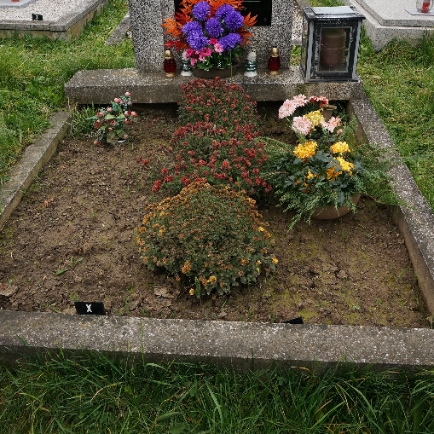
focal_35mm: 32
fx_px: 454
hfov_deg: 51.1
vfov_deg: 50.4
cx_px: 217
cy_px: 153
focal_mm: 16
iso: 400
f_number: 6.3
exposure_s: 1/125
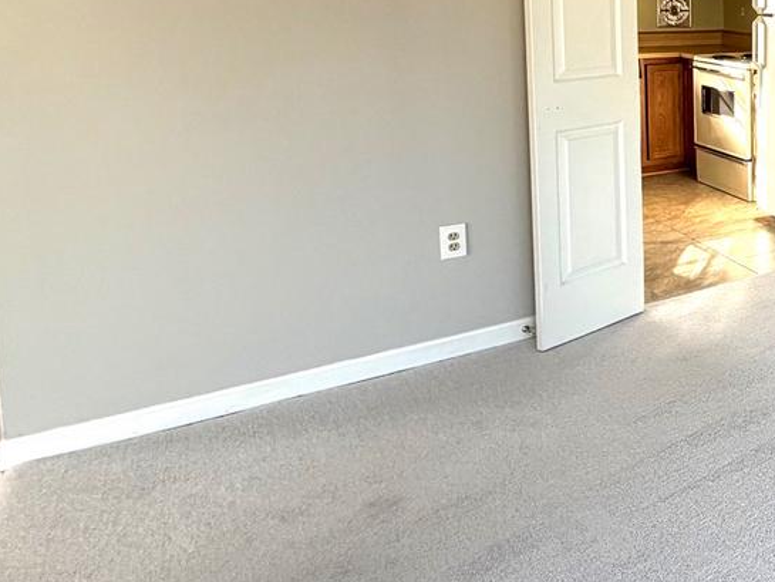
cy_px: 67
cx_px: 1020
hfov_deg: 34.5
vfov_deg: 36.5
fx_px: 829
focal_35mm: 37
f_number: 2.2
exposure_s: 1/121
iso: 100
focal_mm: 2.22
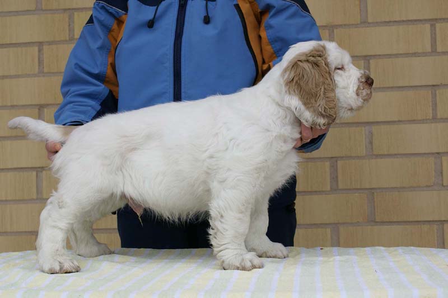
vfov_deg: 20.2
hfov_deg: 29.9
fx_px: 840
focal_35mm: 68
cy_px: 149
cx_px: 224
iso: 100
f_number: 8
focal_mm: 45
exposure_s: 1/125
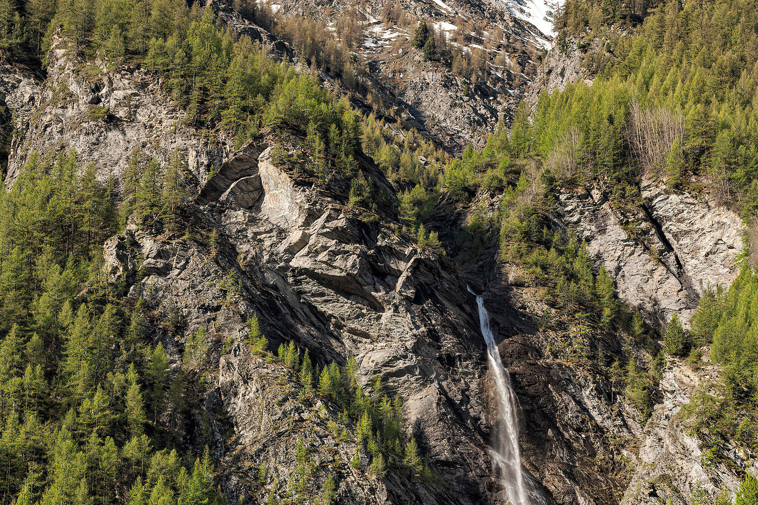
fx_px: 2295
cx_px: 277
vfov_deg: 12.6
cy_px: 245
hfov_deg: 18.7
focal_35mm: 109
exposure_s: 1/160
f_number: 8
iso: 100
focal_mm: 62
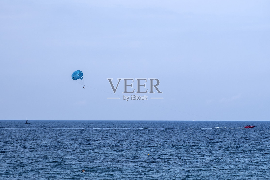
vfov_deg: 16.5
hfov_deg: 24.5
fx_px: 623
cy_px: 90
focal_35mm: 83
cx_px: 135
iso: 200
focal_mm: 55
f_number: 9
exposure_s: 1/340
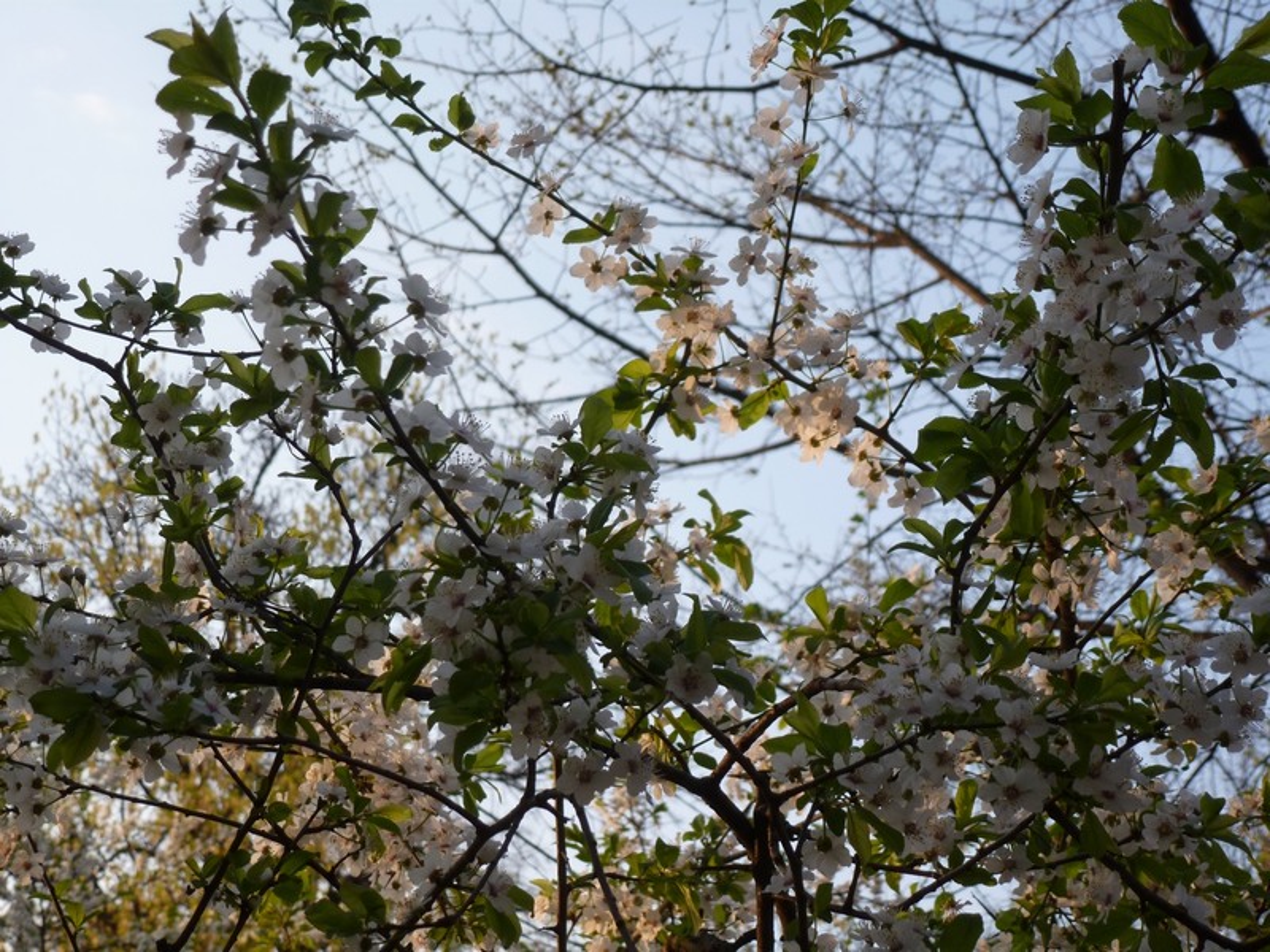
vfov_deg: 20.7
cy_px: 476
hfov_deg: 27.4
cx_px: 635
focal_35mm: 71
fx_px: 2605
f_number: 4.7
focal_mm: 12.7
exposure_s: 1/200
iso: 100
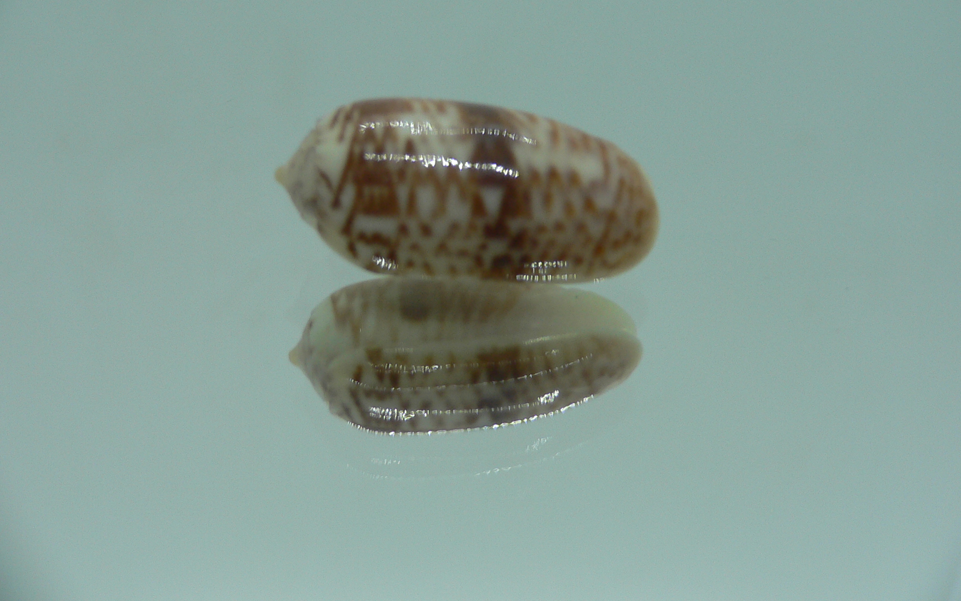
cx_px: 483
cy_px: 250
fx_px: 995
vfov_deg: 33.5
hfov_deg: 51.5
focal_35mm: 38
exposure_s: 1/60
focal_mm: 4.6
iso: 80
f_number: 2.8
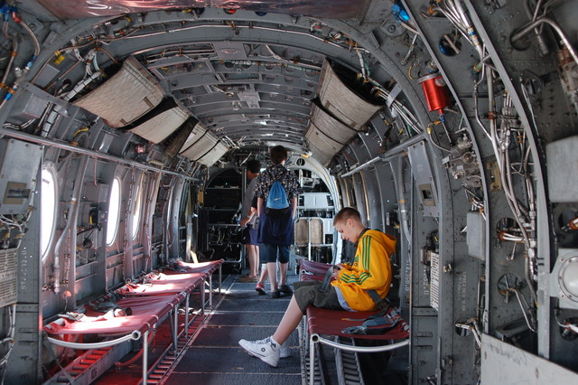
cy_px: 192
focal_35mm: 42
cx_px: 289
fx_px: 674
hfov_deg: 46.4
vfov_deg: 31.9
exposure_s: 1/60
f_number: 4
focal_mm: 28
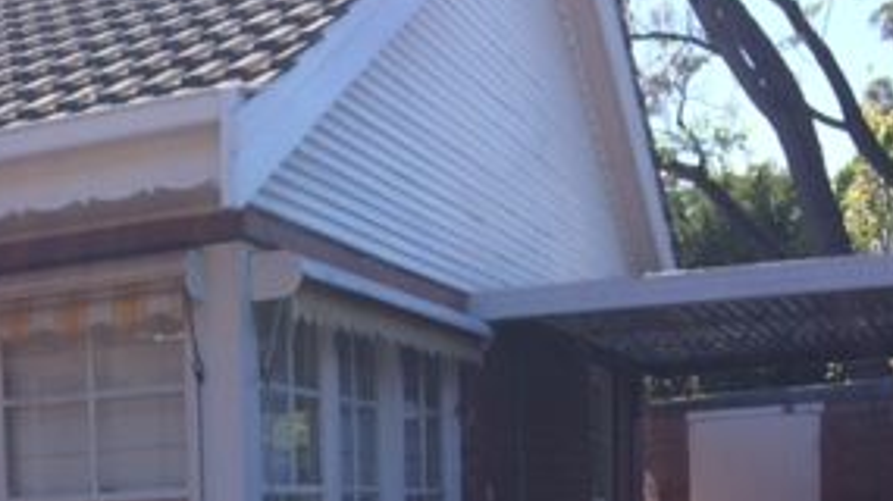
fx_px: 1680
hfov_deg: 28.2
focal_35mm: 71
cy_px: 701
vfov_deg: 15.9
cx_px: 28
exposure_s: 1/1109
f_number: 2.2
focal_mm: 4.15
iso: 32
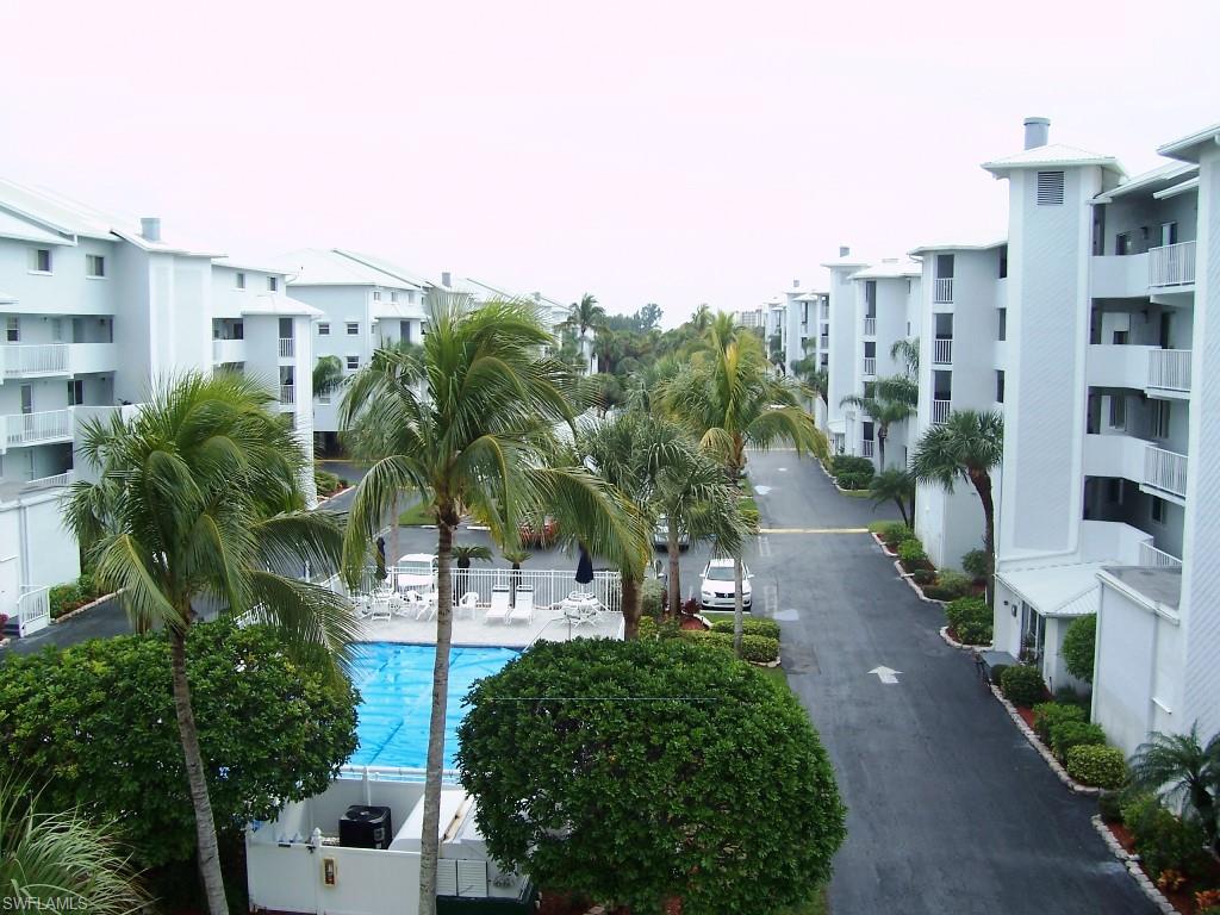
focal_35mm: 34
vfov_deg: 41.8
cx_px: 610
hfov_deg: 54.0
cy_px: 458
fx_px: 1198
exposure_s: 1/350
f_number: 2.7
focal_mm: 5.6
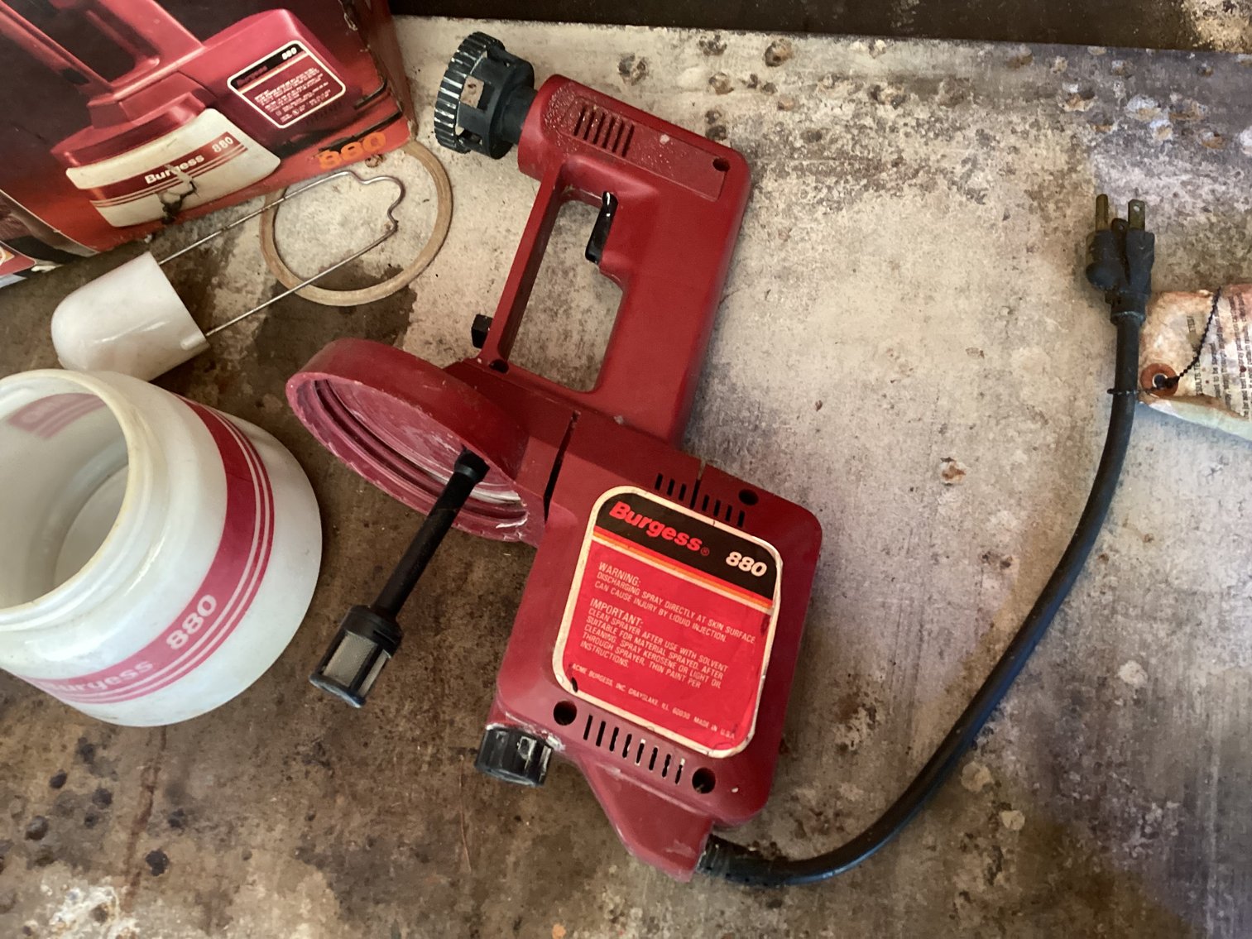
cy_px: 470
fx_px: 1121
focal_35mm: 31
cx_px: 626
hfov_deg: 58.3
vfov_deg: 45.4
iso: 250
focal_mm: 3.3
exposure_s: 1/33
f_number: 2.4
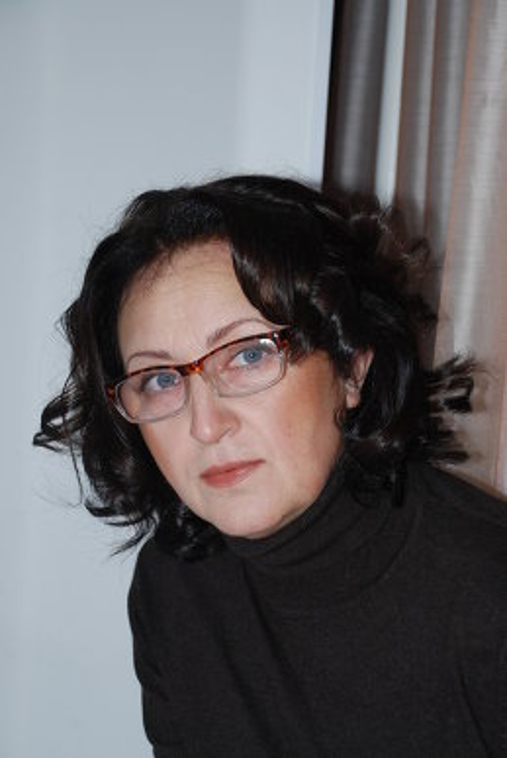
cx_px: 254
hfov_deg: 15.7
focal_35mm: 87
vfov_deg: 23.4
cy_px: 379
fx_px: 1833
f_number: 5.3
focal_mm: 58
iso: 200
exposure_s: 1/60
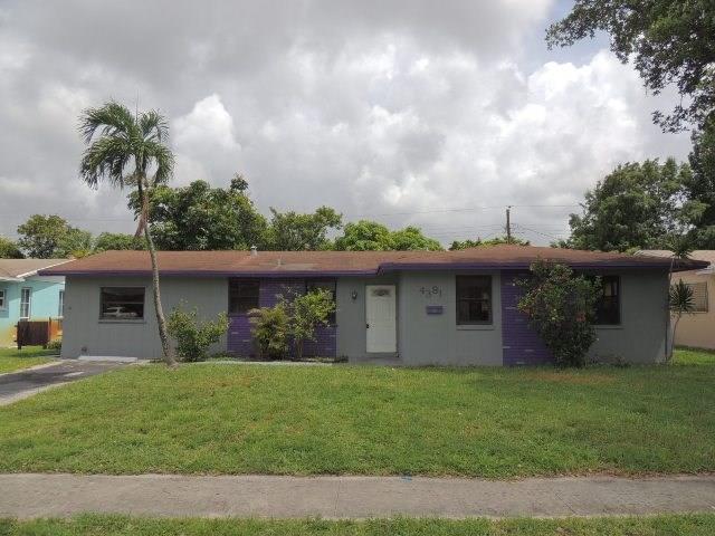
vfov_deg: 56.8
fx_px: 496
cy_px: 268
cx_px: 358
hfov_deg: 71.6
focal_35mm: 24
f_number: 3.3
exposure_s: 1/1600
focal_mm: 4.3
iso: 100
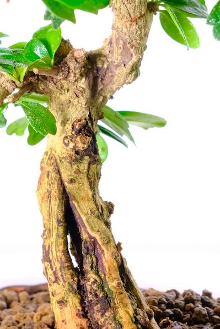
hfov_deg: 5.3
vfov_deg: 8.0
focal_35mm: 257
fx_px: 2354
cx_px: 126
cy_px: 63
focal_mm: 80
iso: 2500
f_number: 9
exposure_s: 1/25
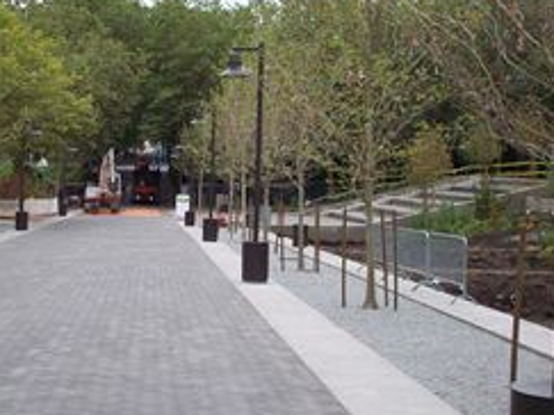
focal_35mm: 73
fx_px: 1168
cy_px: 239
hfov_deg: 26.6
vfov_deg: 20.1
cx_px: 198
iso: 80
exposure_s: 1/384
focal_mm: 6.2
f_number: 2.8
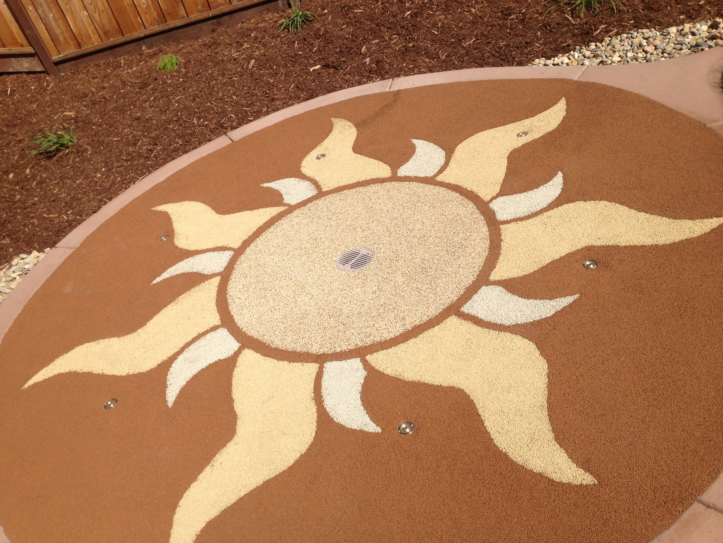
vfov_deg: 40.7
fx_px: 731
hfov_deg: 52.6
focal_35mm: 35
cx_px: 362
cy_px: 272
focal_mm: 4.28
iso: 50
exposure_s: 1/2632
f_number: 2.4
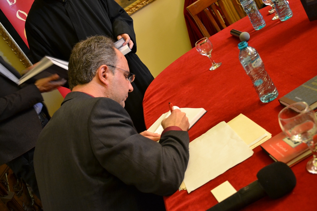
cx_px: 158
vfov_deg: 29.9
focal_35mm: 45
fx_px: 396
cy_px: 106
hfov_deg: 43.6
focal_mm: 30
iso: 1600
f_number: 4.2
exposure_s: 1/8
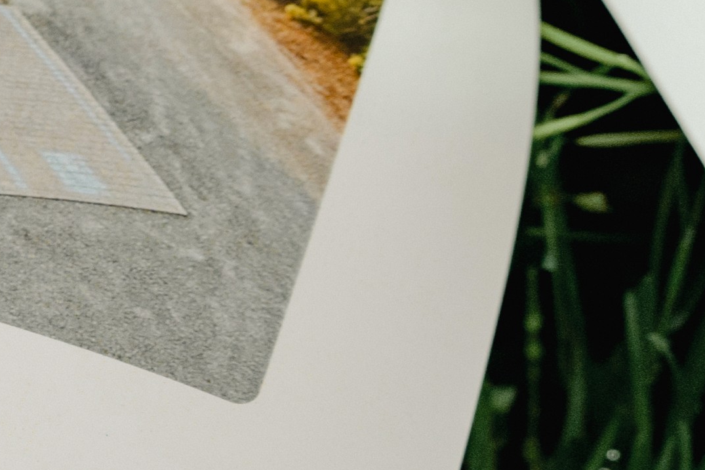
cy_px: 426
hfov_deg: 9.3
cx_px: -1007
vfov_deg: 7.0
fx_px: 3857
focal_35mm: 197
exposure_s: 1/250
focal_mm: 35
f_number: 5
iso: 200
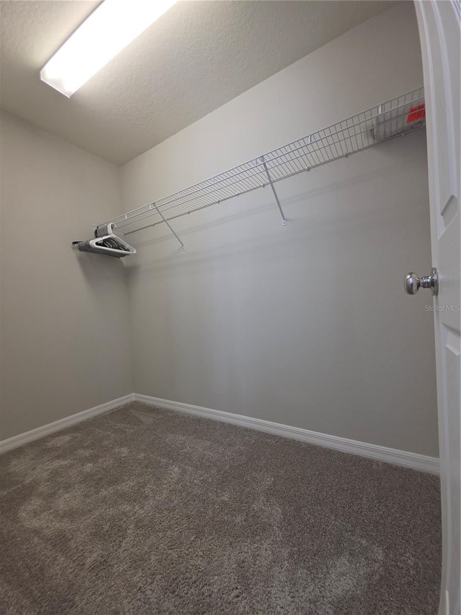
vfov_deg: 106.2
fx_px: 231
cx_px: 230
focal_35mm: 13
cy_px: 308
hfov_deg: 89.9
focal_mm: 2.2
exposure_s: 1/120
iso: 50
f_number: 1.9
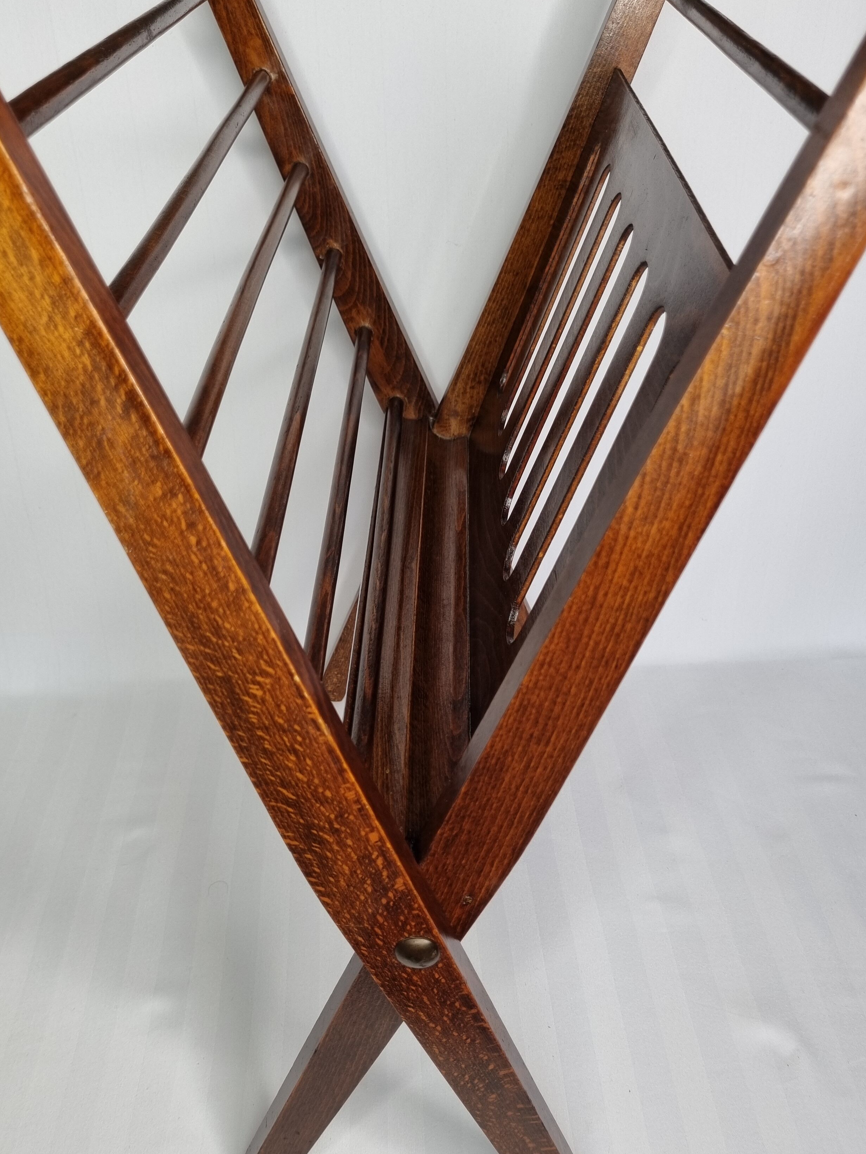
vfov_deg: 56.8
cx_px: 409
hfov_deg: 44.1
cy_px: 588
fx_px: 1067
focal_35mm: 32
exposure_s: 1/100
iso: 64
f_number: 1.8
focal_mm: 5.4
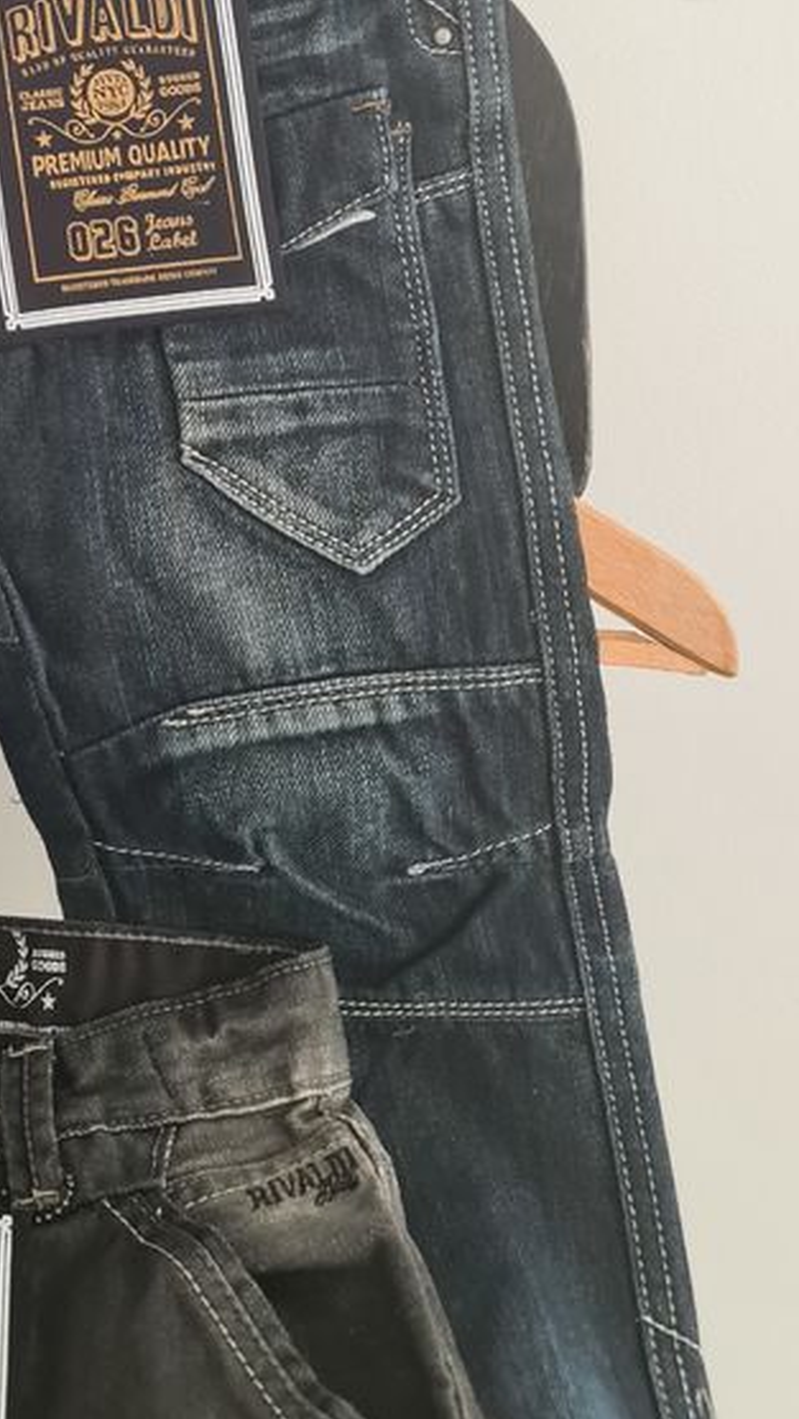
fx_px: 1844
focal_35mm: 49
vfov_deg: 40.1
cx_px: -82
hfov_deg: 23.0
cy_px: 253
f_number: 1.8
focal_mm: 7
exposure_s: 1/100
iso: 320
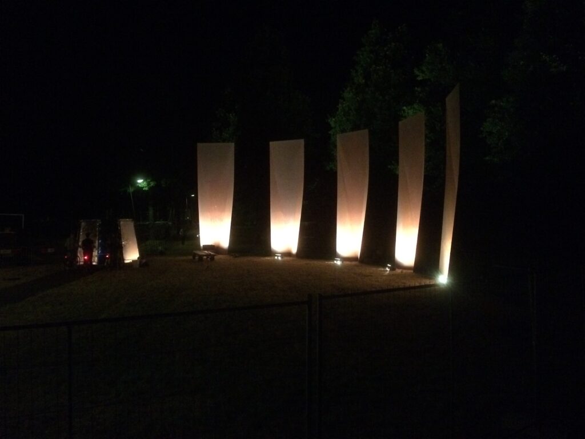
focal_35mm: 29
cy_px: 220
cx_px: 292
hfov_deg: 61.7
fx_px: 490
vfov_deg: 48.2
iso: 640
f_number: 2.2
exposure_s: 1/17
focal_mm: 4.15
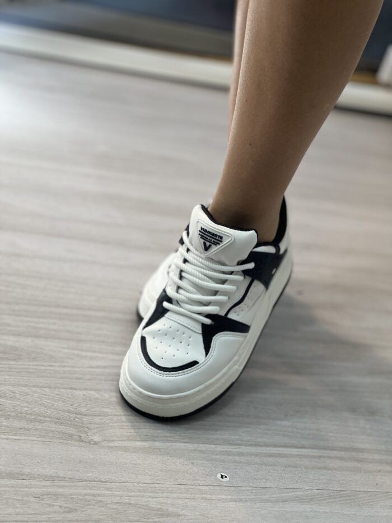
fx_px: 1162
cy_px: 262
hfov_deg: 19.1
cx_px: 196
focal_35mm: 77
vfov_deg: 25.3
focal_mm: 9
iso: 125
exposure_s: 1/120
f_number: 2.8
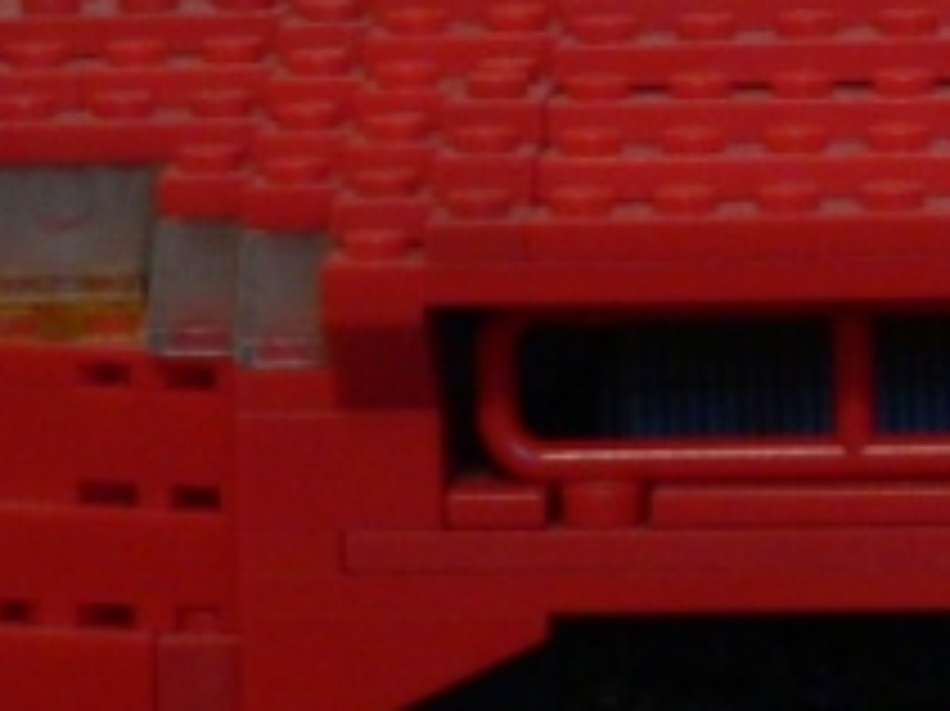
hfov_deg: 5.9
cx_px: 1409
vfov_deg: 4.5
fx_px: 9051
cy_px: -9
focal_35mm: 330
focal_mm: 11.4
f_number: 2.8
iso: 100
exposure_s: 1/2
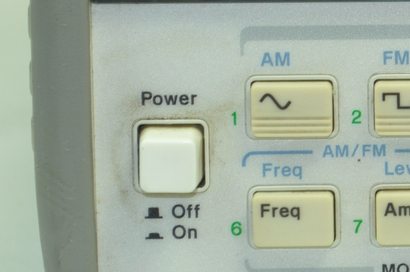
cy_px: 44
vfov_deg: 4.2
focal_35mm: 329
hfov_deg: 6.1
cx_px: 763
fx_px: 3742
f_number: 8
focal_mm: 55
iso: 400
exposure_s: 1/40
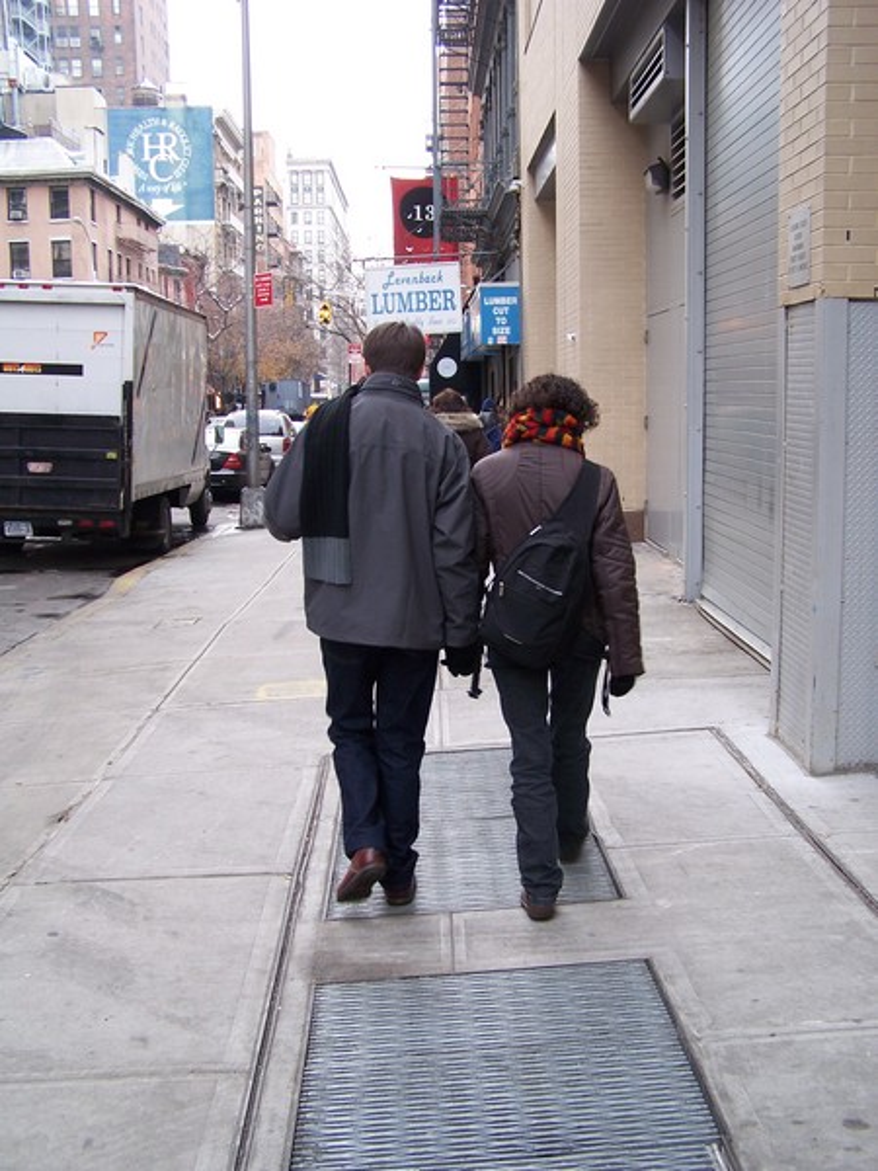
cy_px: 586
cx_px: 439
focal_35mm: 38
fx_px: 1285
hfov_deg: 37.7
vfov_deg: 49.0
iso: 80
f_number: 2.8
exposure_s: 1/40
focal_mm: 6.3
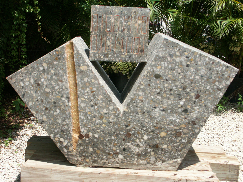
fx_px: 309
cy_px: 91
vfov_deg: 32.9
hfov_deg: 42.9
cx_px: 122
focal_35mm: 44
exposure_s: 1/1000
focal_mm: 11.3
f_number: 4
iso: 100
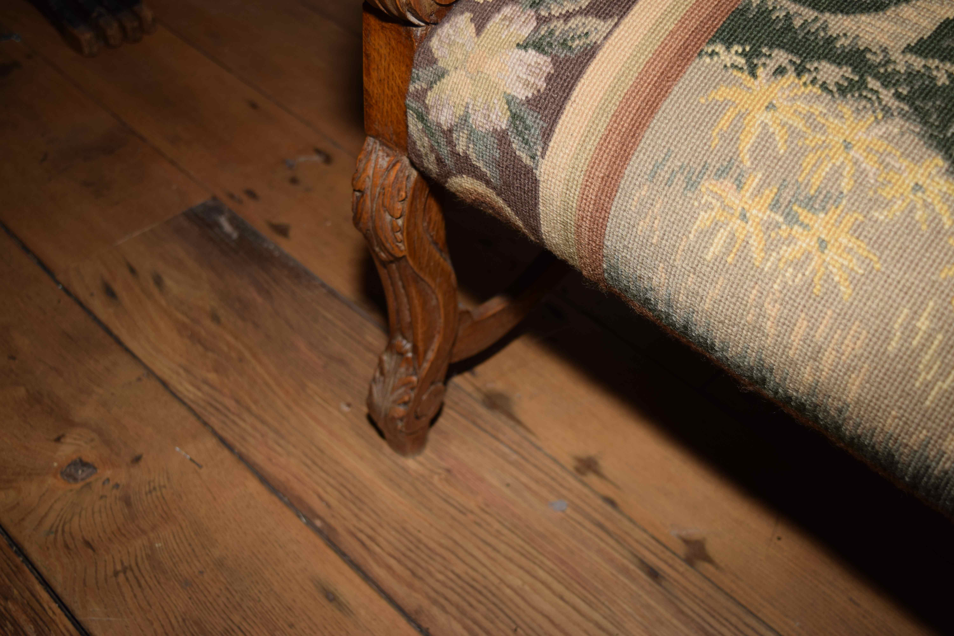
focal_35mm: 40
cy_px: 318
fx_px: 1073
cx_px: 477
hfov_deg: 47.9
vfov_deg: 33.0
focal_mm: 27
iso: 100
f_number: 4
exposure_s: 1/60
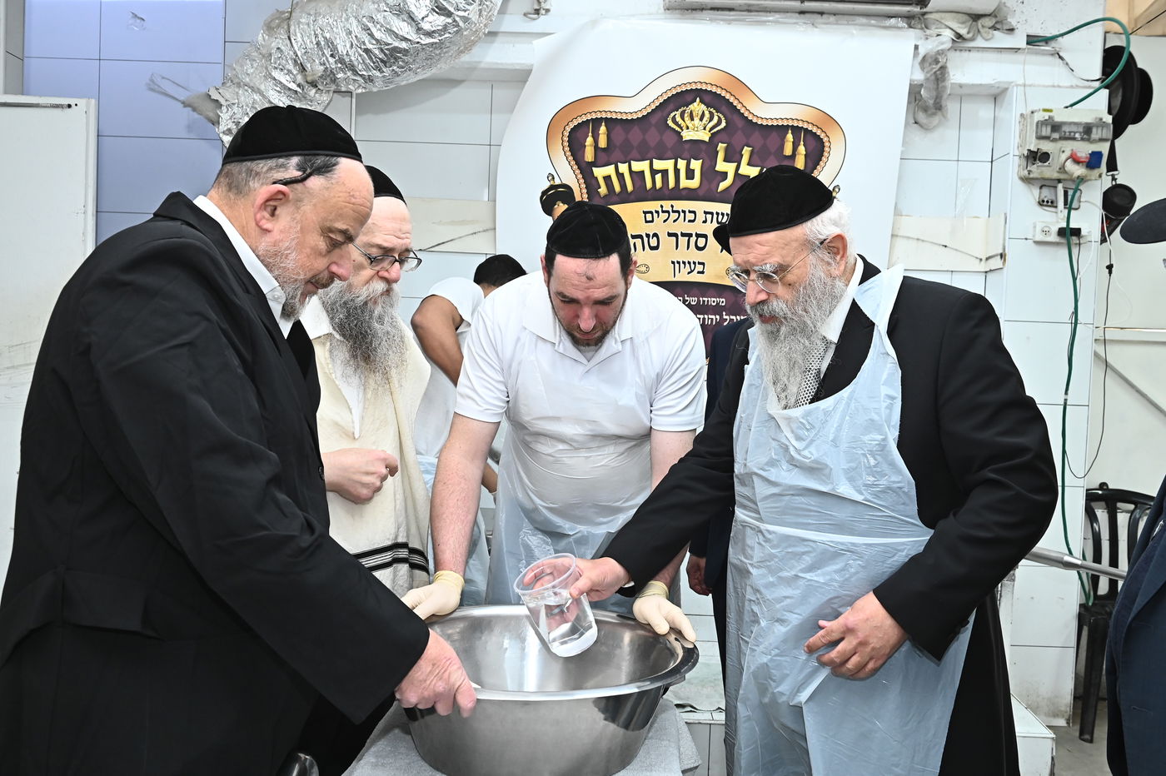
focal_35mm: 31
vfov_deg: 42.3
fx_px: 1004
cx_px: 583
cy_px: 388
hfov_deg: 60.3
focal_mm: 31
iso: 2000
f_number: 7.1
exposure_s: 1/200
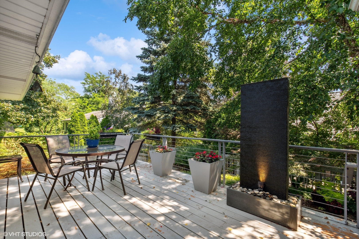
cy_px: 120
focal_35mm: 15
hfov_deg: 100.4
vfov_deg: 77.3
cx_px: 180
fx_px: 150
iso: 200
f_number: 9
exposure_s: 1/25
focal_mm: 10
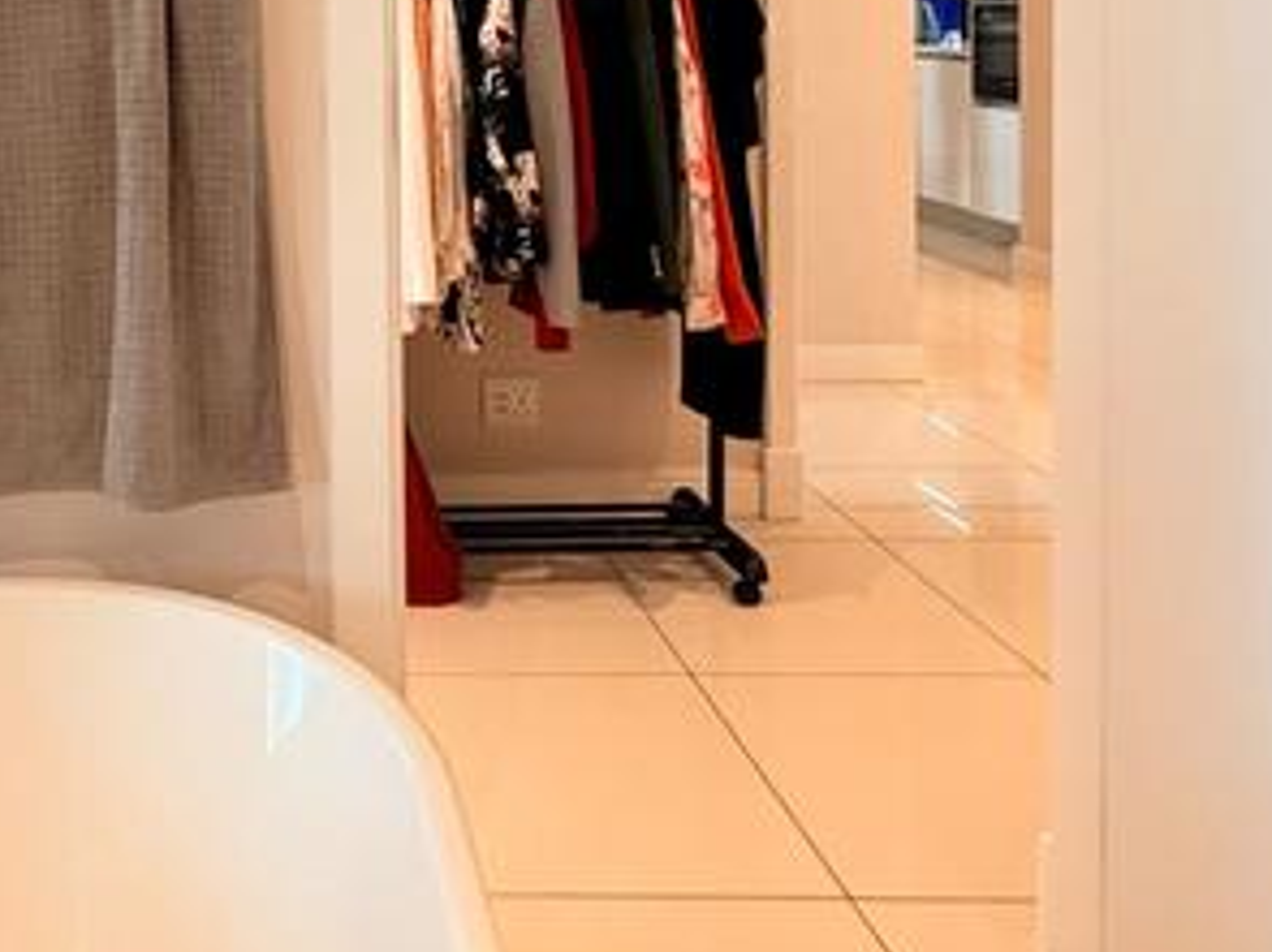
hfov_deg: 45.1
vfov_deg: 35.0
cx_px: 164
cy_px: 52
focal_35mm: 38
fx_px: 1396
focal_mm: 2.22
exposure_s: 1/50
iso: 200
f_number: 2.2
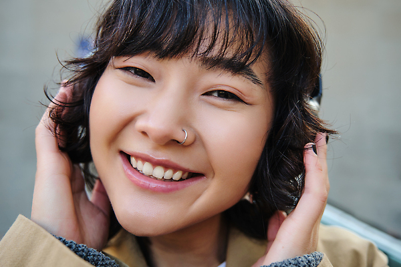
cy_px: 134
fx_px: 390
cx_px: 200
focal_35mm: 35
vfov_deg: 37.9
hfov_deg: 54.4
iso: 160
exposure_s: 1/125
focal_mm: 23.4
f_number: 2.8
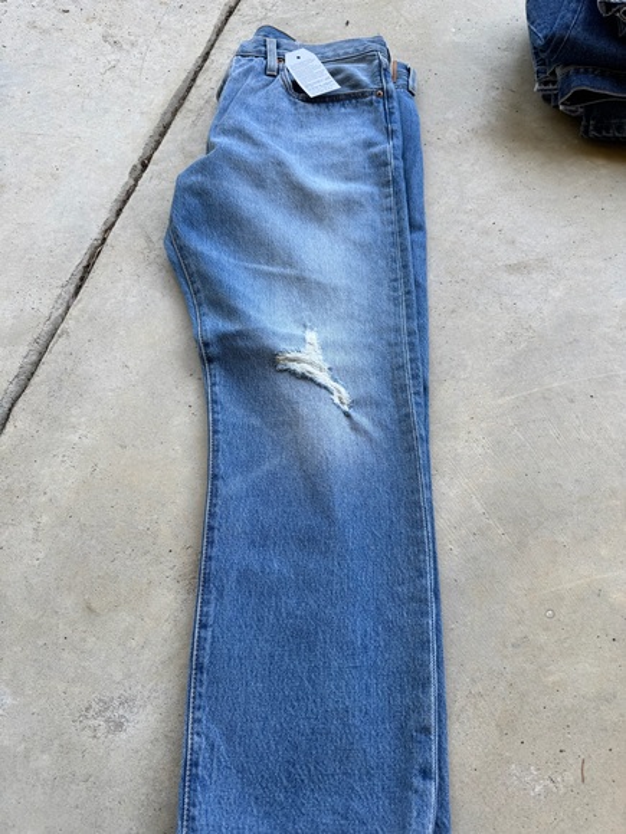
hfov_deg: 56.8
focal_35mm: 24
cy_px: 417
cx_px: 313
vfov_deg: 71.6
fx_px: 579
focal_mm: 6.76
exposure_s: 1/402
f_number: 1.78
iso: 80
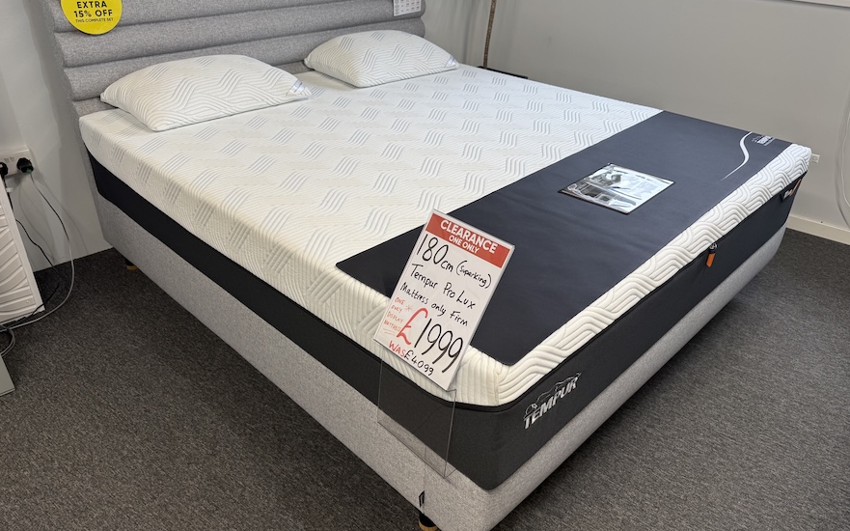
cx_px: 431
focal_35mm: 26
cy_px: 244
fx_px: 602
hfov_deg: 70.4
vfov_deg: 47.5
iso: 50
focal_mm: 6.76
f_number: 1.78
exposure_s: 1/121
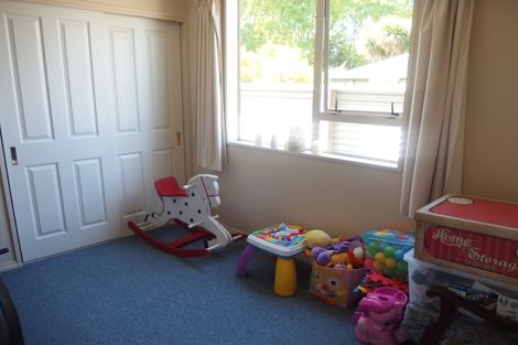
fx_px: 374
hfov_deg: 69.4
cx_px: 259
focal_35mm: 26
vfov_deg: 49.5
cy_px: 172
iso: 200
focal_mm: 4.7
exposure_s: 1/200
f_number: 1.8
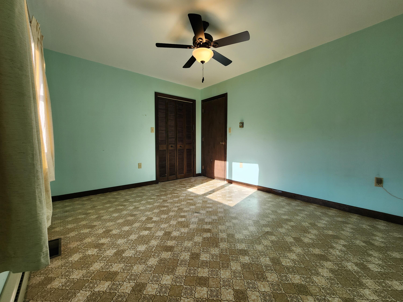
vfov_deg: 89.9
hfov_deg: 106.2
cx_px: 202
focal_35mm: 13
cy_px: 151
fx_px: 151
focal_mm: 2.2
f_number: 2.2
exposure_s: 1/159
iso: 50
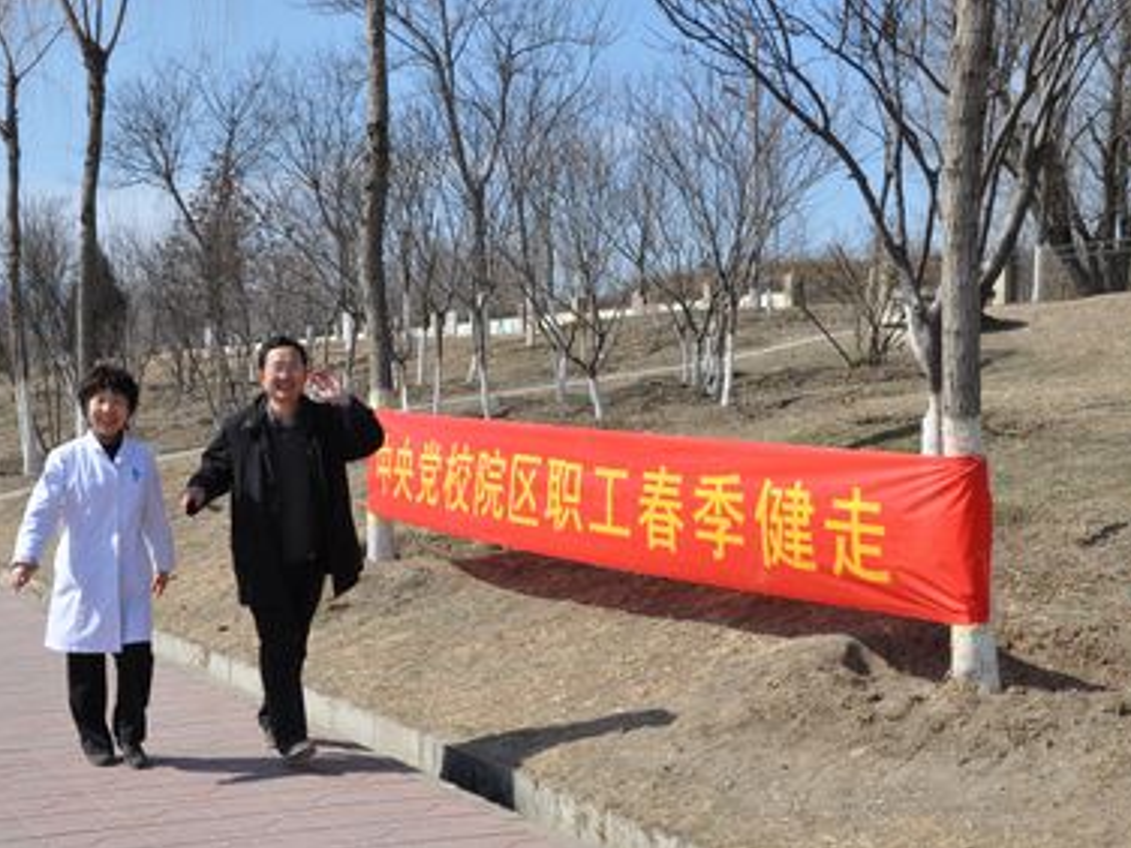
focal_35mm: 46
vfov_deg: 31.5
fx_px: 1503
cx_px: 517
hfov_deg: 41.2
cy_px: 426
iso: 400
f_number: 11
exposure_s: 1/500
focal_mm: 28
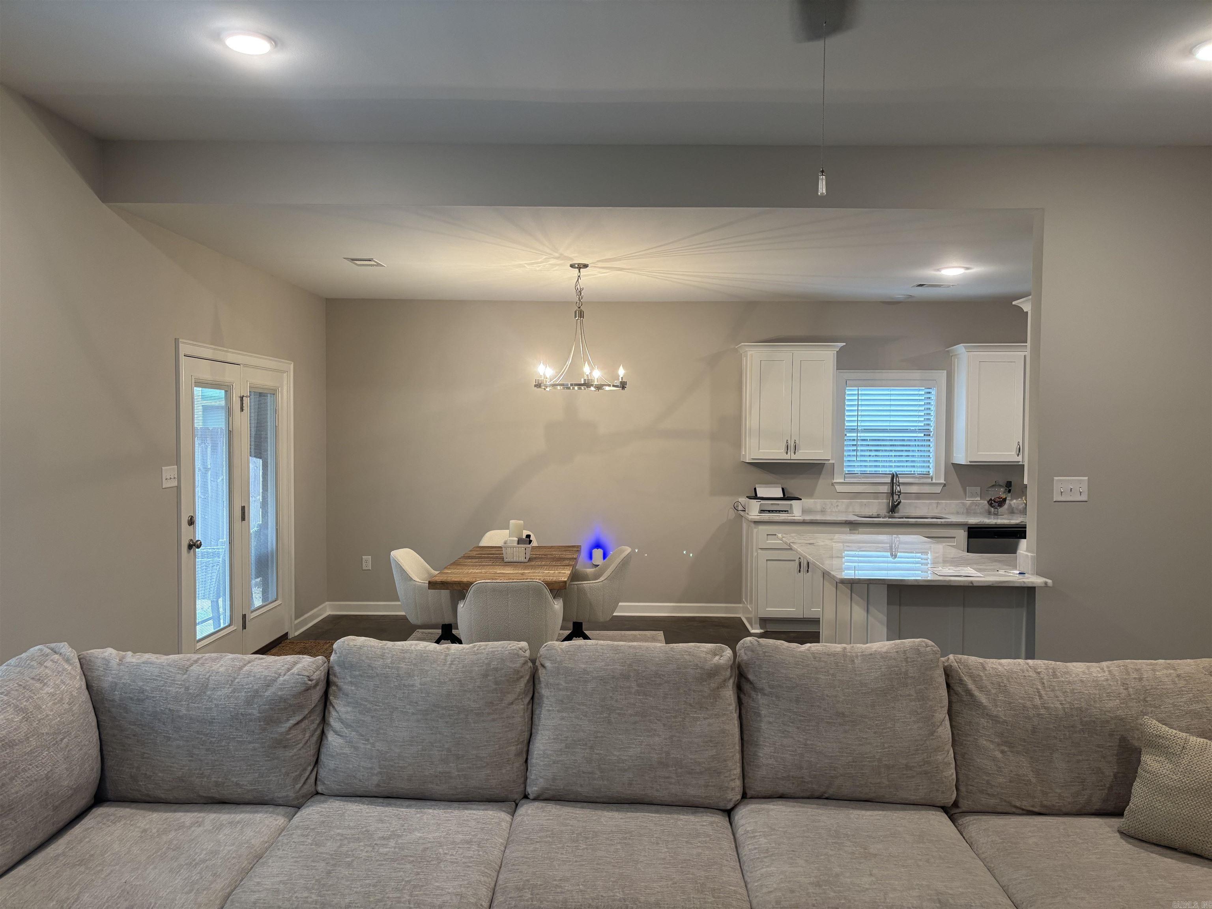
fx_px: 910
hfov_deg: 67.3
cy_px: 454
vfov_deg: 53.1
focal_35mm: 26
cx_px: 606
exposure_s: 1/60
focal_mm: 5.96
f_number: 1.6
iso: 125
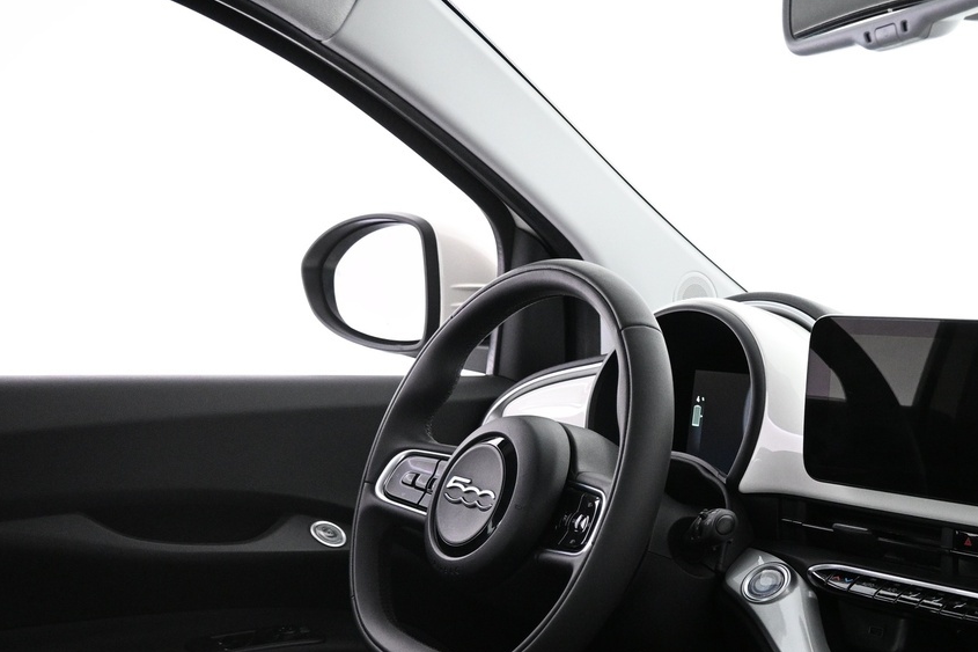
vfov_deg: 28.1
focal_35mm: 46
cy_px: 587
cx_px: 802
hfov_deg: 40.7
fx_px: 1249
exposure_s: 1/50
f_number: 3.5
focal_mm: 16
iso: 1600
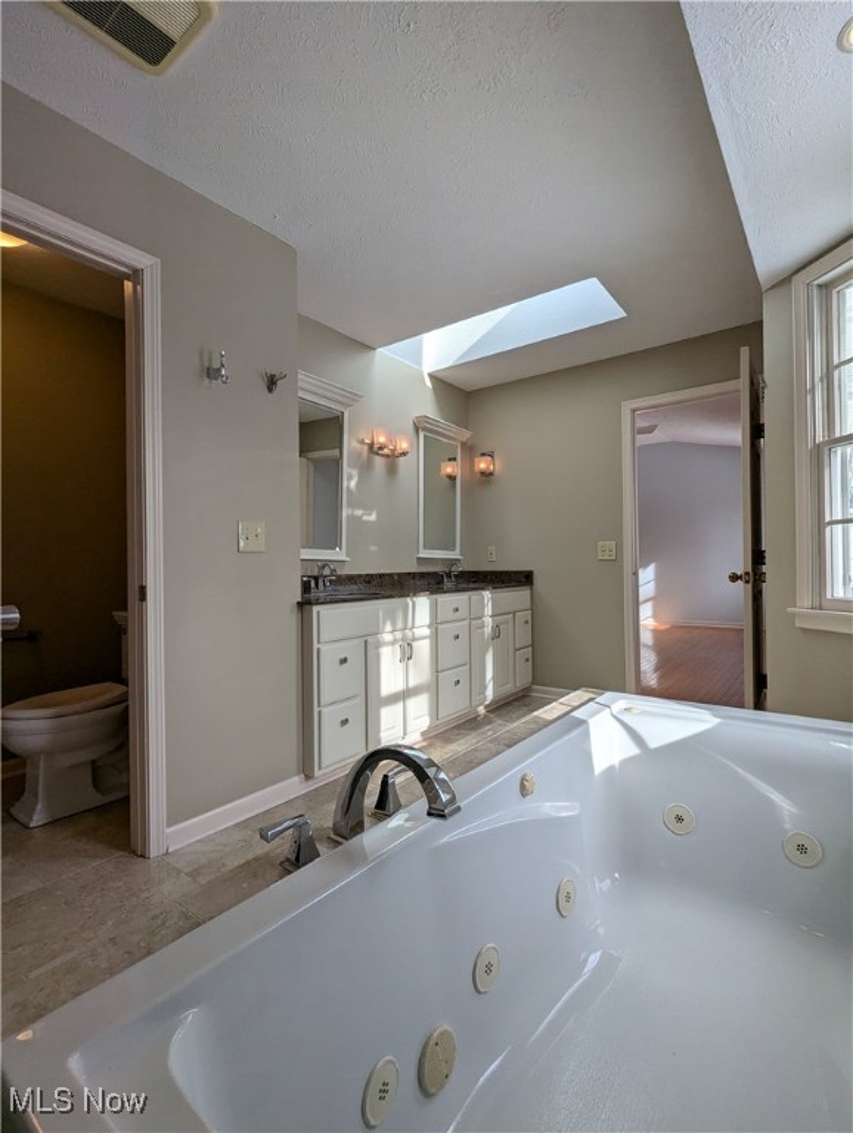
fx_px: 525
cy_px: 566
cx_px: 426
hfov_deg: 78.2
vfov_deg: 94.4
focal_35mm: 16
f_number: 2.2
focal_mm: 2.35
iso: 59
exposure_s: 1/350
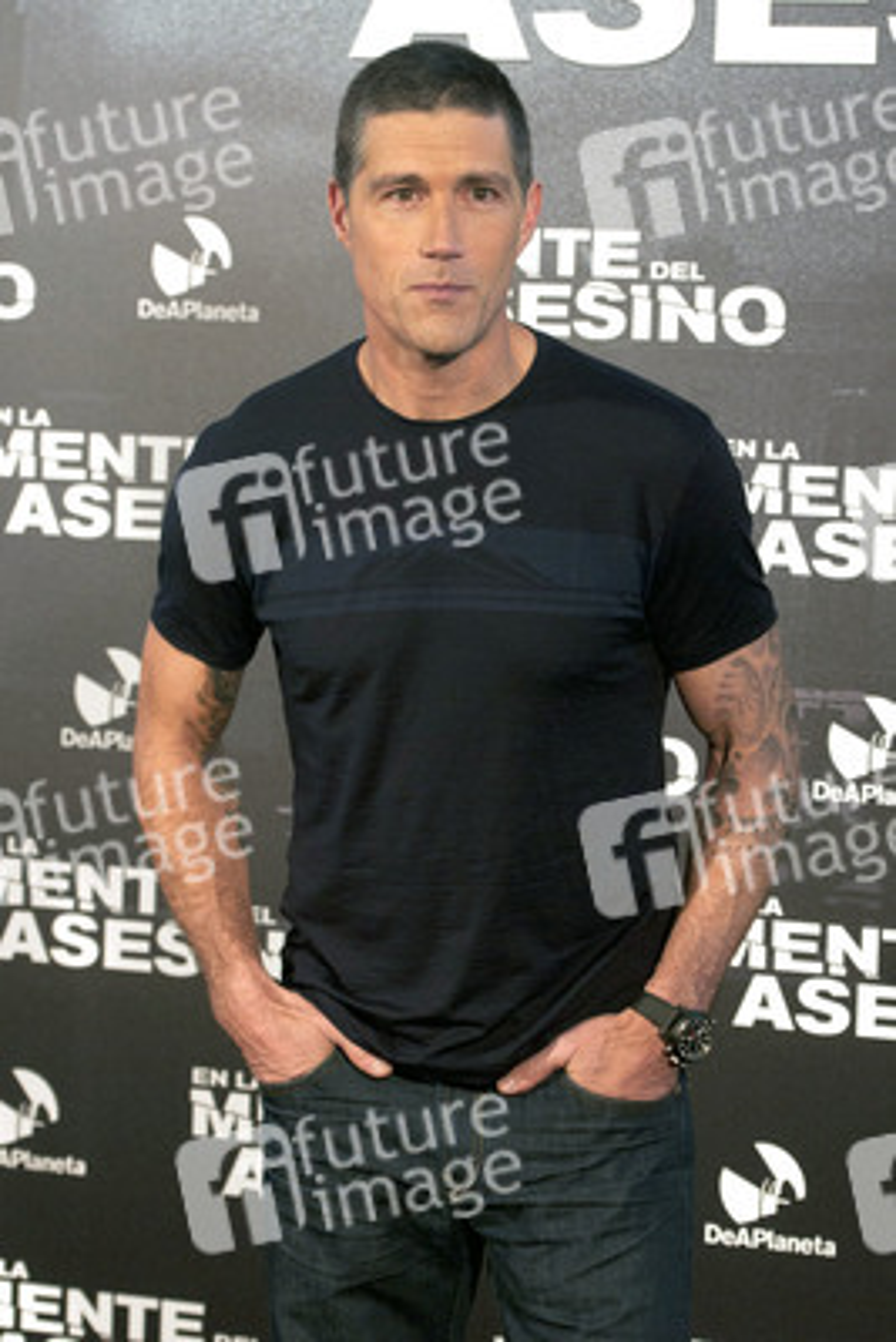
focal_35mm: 117
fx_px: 4364
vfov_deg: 17.5
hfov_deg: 11.7
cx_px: 448
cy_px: 671
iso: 800
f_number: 3.5
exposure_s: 1/200
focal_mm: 78
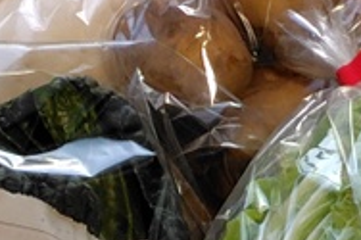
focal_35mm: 61
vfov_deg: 21.8
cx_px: 328
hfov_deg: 31.3
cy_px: 207
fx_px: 611
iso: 307
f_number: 1.9
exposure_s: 1/60
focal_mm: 5.6
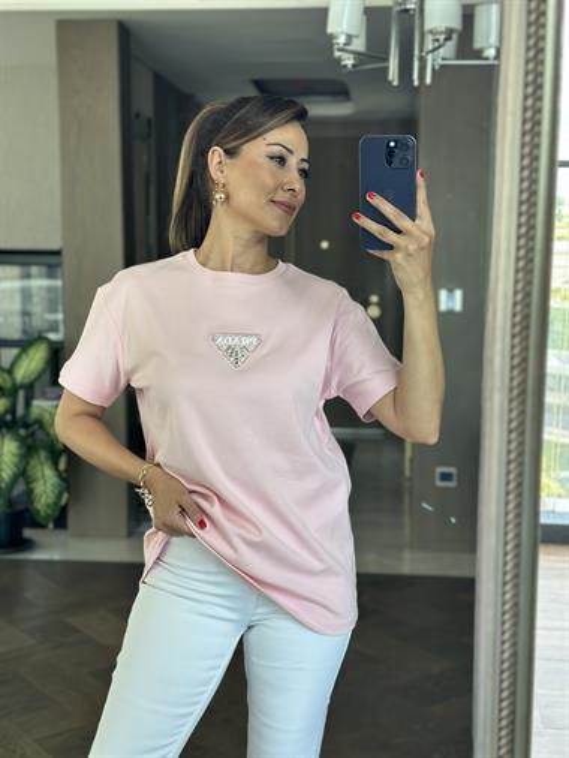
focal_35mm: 48
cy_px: 379
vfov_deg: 39.6
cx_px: 284
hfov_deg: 30.3
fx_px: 1051
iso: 100
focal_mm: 6.86
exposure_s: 1/166
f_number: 1.78
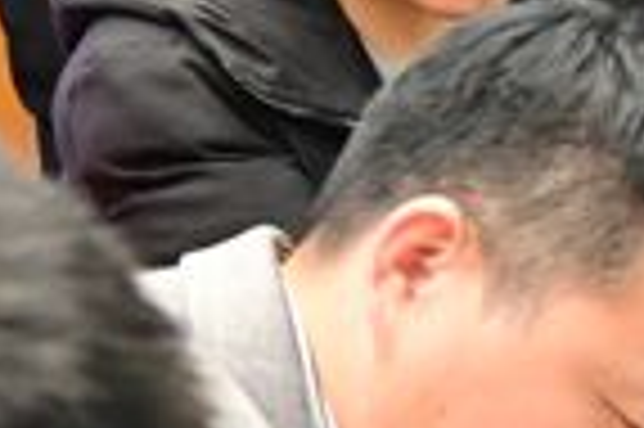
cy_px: 444
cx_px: 986
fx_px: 4439
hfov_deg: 8.1
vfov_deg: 5.5
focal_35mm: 248
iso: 3200
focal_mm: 29.5
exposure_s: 1/160
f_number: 4
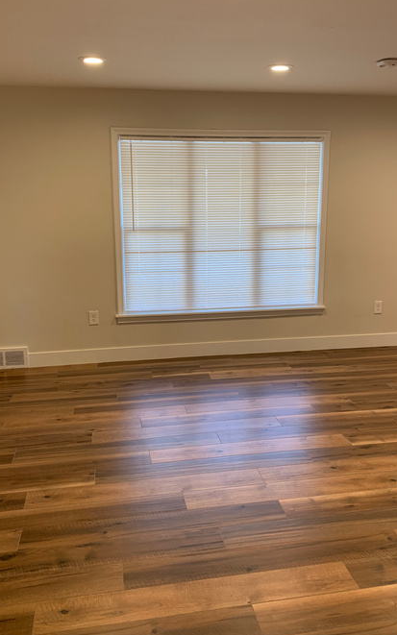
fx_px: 554
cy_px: 304
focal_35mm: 32
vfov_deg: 59.6
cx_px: 208
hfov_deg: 39.4
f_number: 1.8
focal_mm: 4.25
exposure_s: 1/60
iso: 64
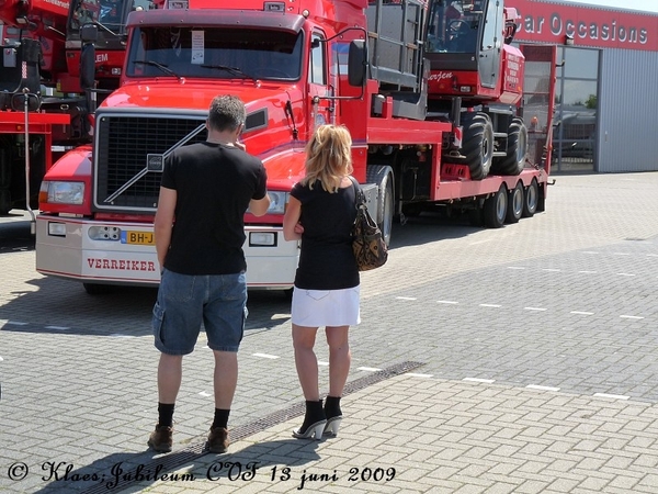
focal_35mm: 63
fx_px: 1198
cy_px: 247
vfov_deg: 23.3
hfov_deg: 30.7
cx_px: 329
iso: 160
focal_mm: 11.1
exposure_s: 1/320
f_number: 5.6
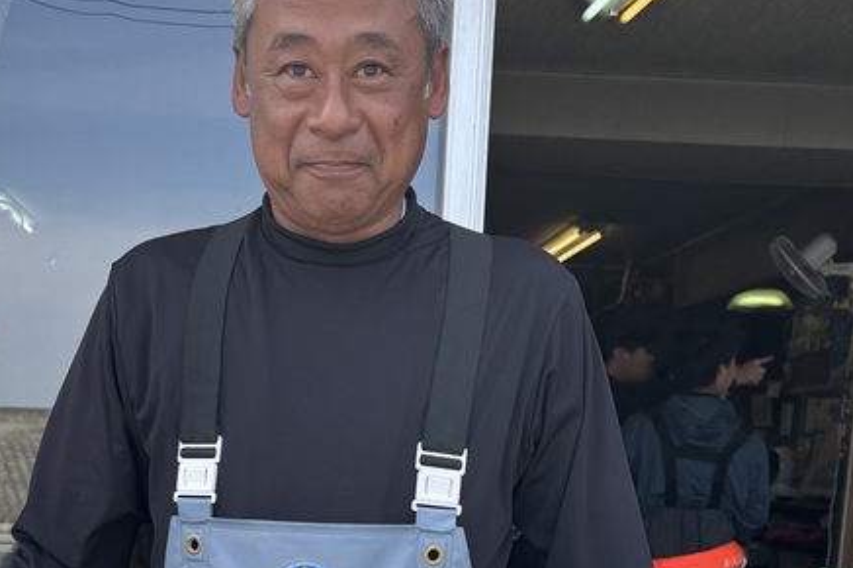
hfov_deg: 37.3
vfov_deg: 23.7
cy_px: 639
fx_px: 1255
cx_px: 323
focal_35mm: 53
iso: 50
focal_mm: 5.96
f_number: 1.6
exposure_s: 1/742
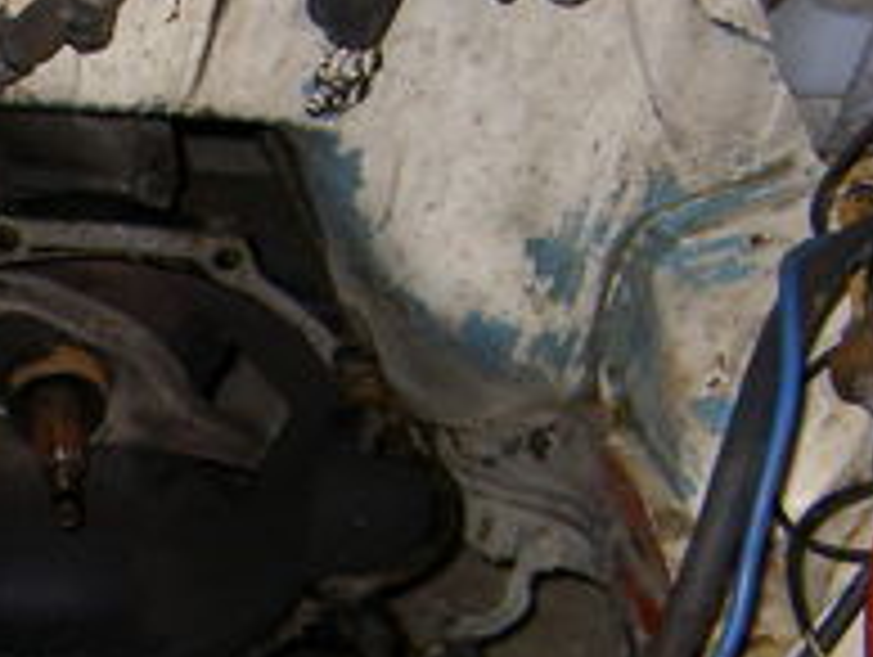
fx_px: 2828
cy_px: 634
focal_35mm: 112
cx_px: -22
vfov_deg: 13.1
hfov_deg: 17.1
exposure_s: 1/60
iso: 100
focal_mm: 5.6
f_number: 2.8
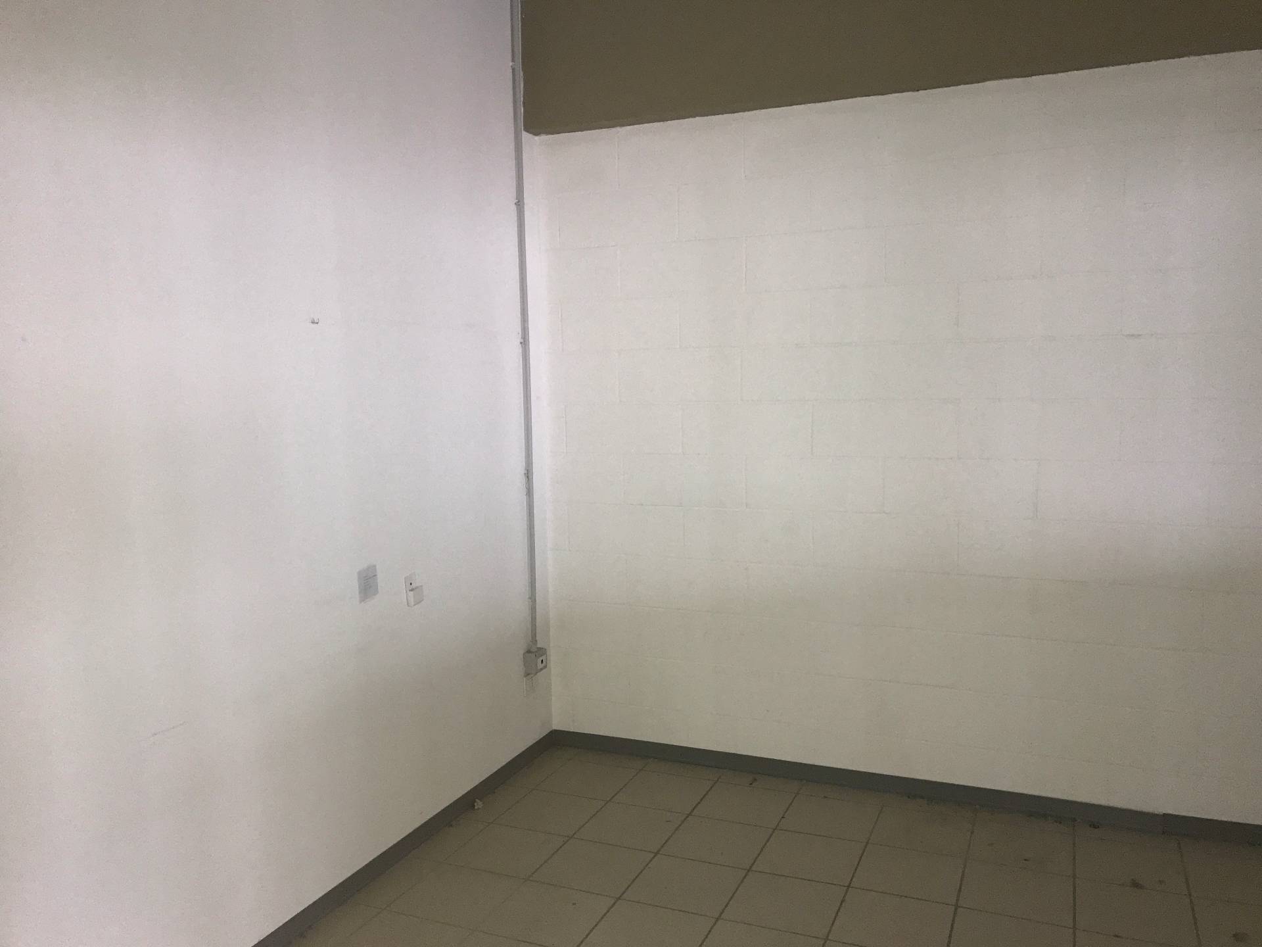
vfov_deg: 49.7
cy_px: 474
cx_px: 631
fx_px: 1021
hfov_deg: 63.4
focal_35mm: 28
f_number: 1.8
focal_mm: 3.99
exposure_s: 1/33
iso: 80
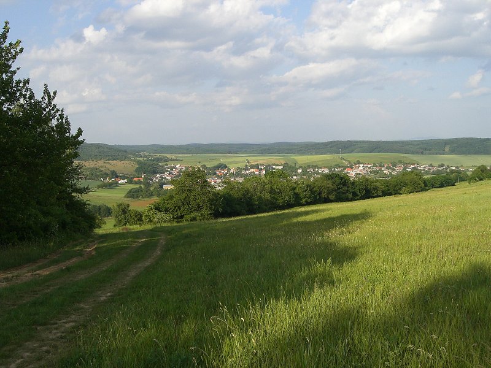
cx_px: 246
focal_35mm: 38
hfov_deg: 49.0
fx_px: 539
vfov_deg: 37.7
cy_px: 184
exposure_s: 1/500
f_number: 4.4
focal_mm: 6.3
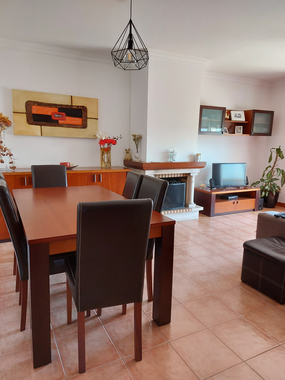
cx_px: 142
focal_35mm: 24
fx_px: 263
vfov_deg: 71.6
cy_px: 190
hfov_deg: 56.8
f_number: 1.8
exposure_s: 1/50
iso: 160
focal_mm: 5.23
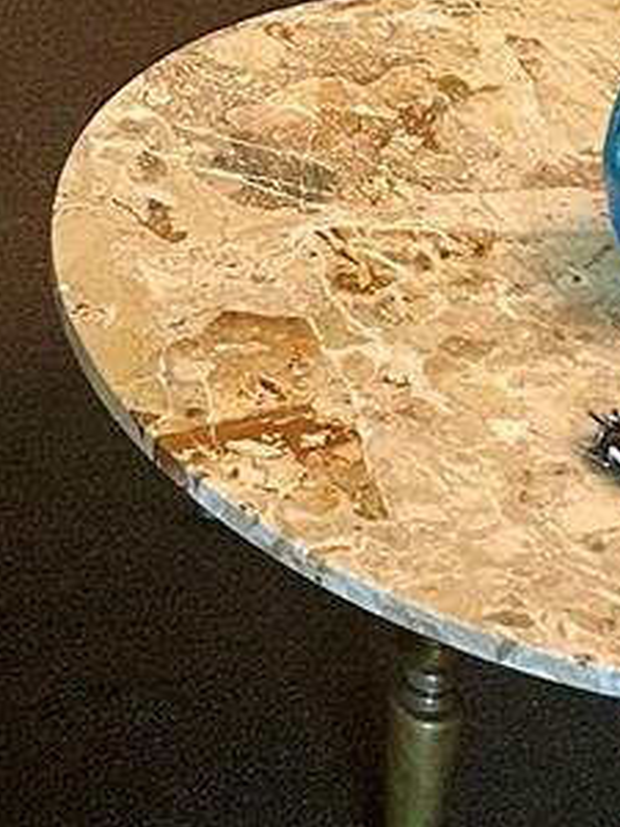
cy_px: -425
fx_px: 3176
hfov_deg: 10.9
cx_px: -135
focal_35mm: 133
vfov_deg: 13.9
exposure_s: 1/60
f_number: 1.5
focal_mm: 5.7
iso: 250
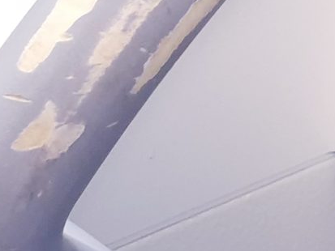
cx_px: 341
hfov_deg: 12.1
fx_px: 1559
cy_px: 36
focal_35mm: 161
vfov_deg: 9.2
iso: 160
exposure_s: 1/50
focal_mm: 4.3
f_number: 2.4
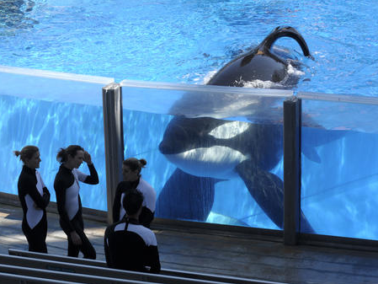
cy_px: 142
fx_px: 1256
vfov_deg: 12.9
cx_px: 170
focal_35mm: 115
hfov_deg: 17.1
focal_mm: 70
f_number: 5.6
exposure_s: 1/800
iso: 250
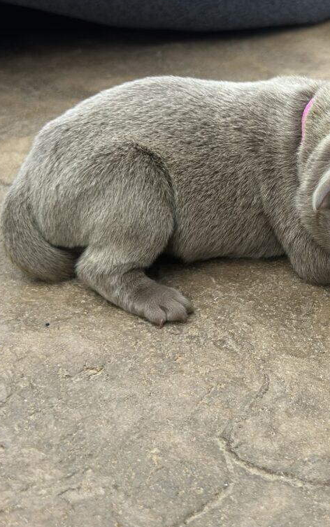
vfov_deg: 29.8
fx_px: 993
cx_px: 318
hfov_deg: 18.5
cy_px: 263
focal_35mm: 69
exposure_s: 1/1639
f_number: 1.78
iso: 80
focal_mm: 6.86
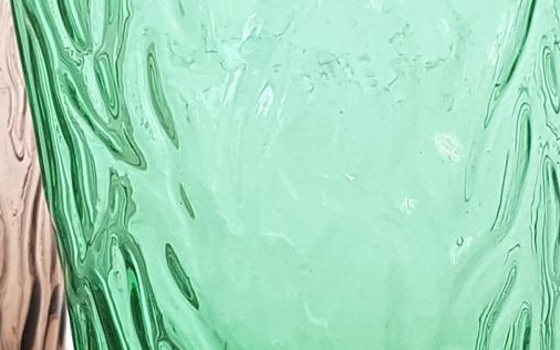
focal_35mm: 157
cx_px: 148
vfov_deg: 8.3
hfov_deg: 13.3
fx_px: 2396
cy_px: 202
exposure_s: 1/150
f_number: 1.7
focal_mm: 4.2
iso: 50
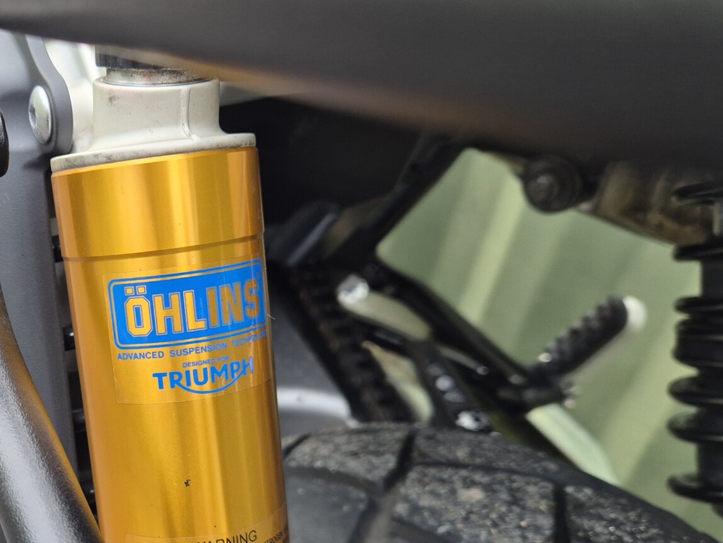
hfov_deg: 43.7
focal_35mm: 40
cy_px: 384
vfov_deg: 35.4
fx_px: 836
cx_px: 106
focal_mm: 5.4
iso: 125
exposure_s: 1/180
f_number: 1.8
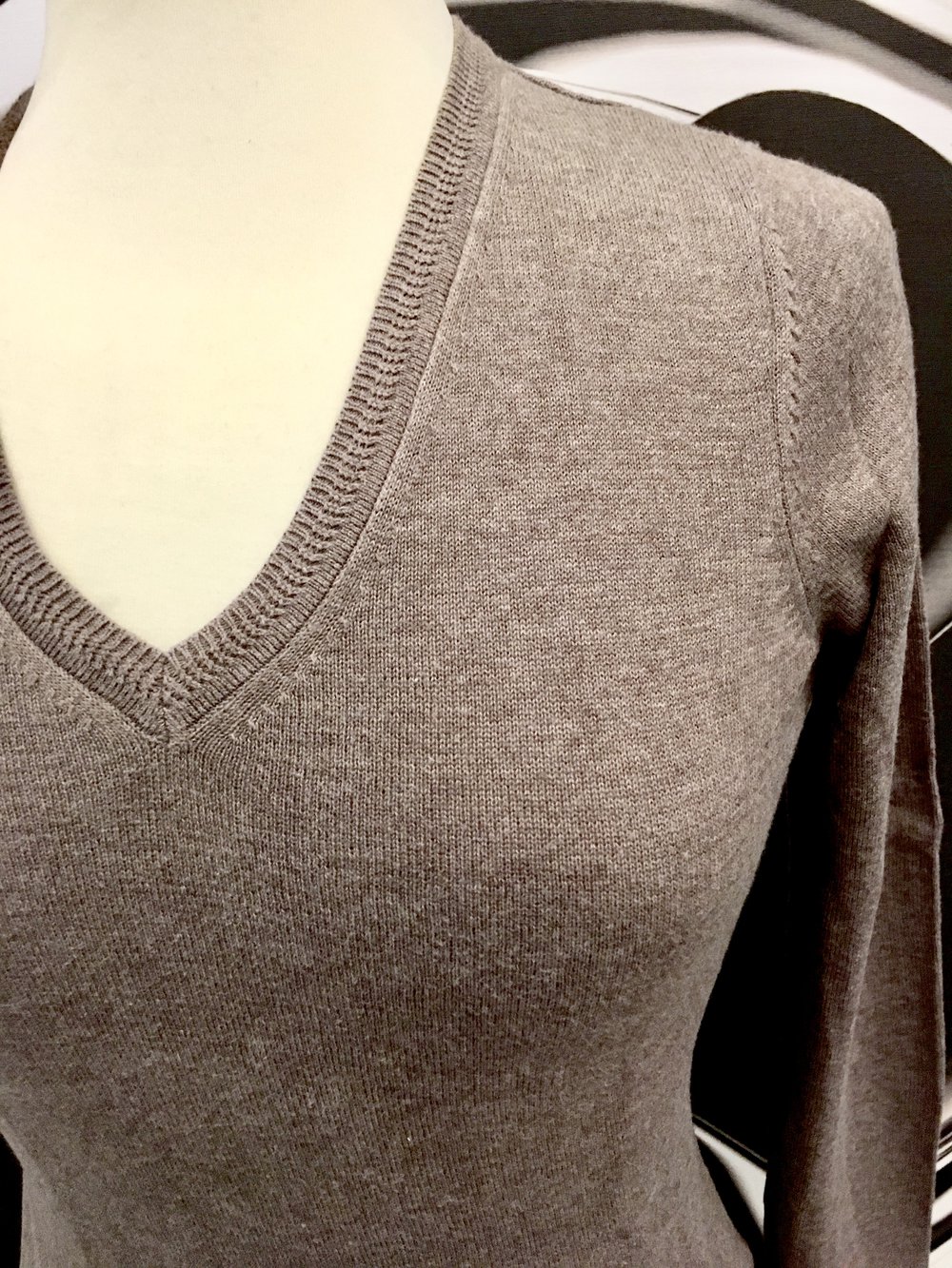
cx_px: 476
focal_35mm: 29
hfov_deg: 48.2
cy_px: 634
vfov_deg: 61.7
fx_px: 1063
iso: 160
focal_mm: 4.15
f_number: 2.2
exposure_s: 1/33
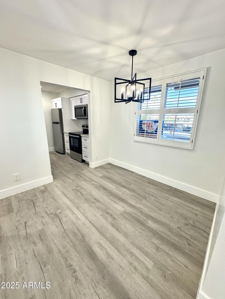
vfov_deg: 102.1
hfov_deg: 85.7
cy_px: 150
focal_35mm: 14
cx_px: 112
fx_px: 121
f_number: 2.2
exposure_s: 1/120
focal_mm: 2.22
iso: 100
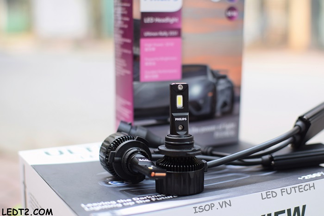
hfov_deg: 37.9
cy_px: 108
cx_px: 162
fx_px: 472
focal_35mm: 52
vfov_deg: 25.7
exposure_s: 1/320
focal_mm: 35
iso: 250
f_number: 2.5
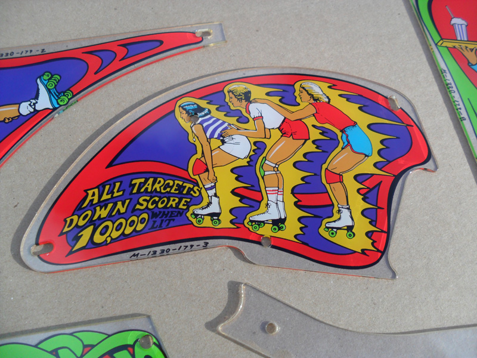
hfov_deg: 52.6
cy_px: 179
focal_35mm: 35
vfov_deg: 40.7
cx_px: 238
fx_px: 482
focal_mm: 6.3
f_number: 3
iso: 80
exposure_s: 1/750
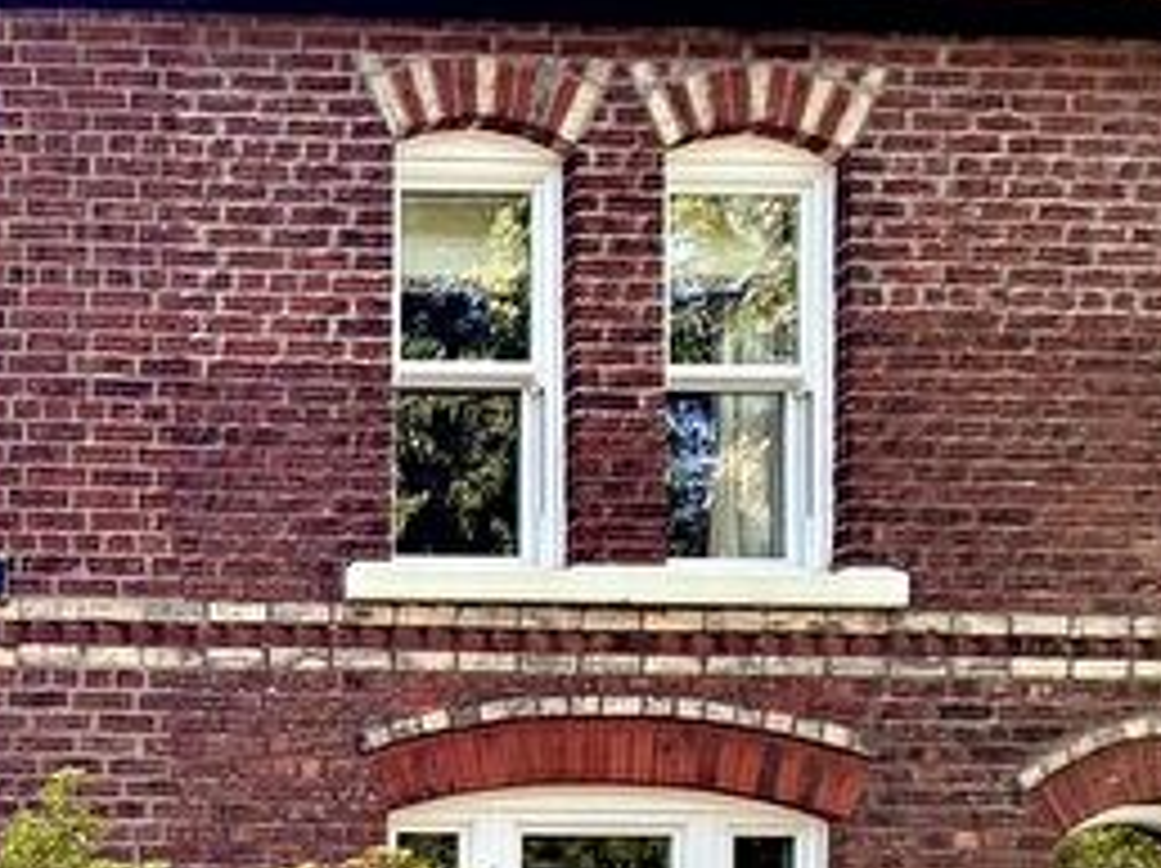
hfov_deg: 35.8
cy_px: 1091
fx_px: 1273
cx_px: -292
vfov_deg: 30.7
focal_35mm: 38
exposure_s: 1/187
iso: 50
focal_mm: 2.22
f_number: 2.2
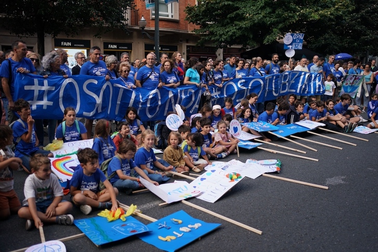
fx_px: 367
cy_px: 126
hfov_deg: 54.4
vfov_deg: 37.9
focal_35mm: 35
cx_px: 189
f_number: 2.2
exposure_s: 1/1250
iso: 200
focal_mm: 35
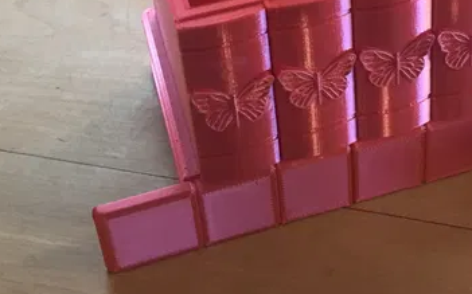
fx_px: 939
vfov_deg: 17.1
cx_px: 362
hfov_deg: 27.8
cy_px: -50
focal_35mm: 73
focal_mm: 4.15
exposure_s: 1/30
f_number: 2.2
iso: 50
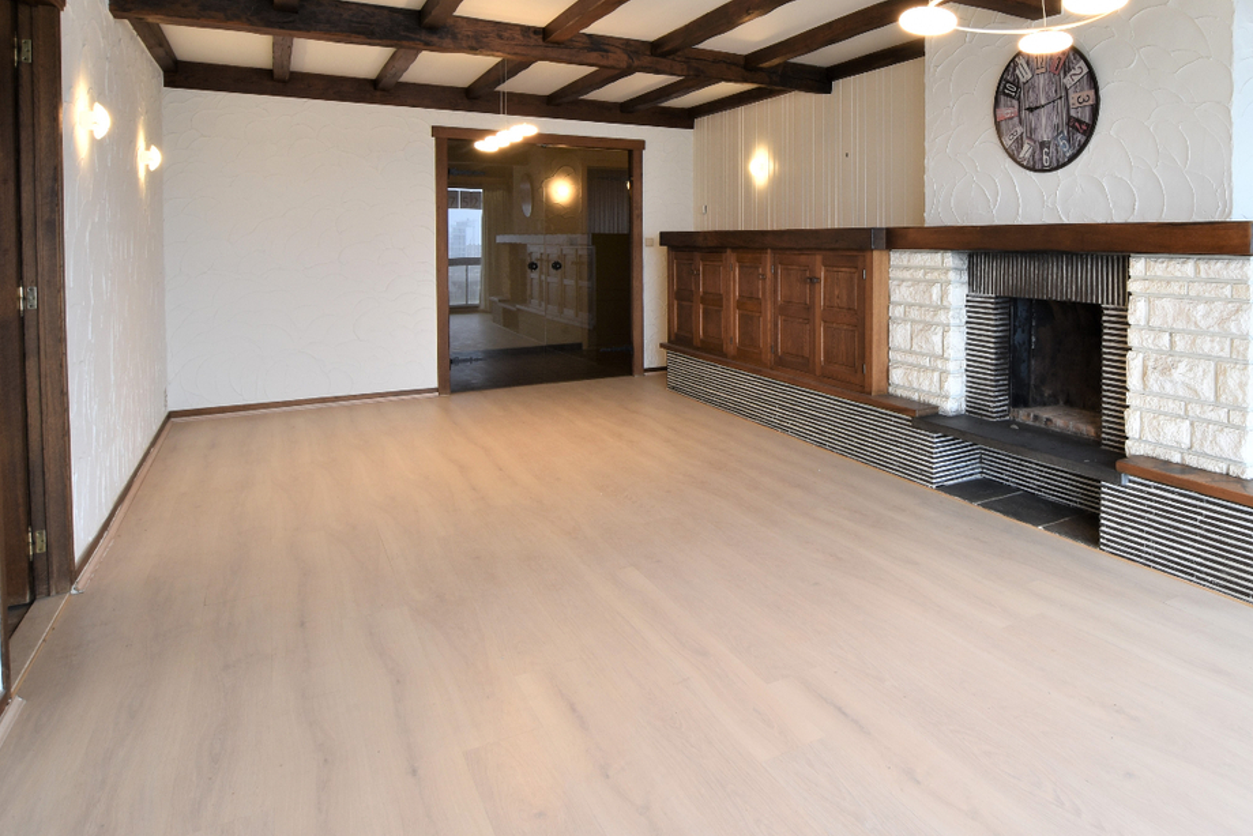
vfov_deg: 55.5
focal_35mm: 22
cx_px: 819
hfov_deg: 76.5
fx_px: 766
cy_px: 251
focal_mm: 10
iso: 100
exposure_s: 1/2
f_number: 9
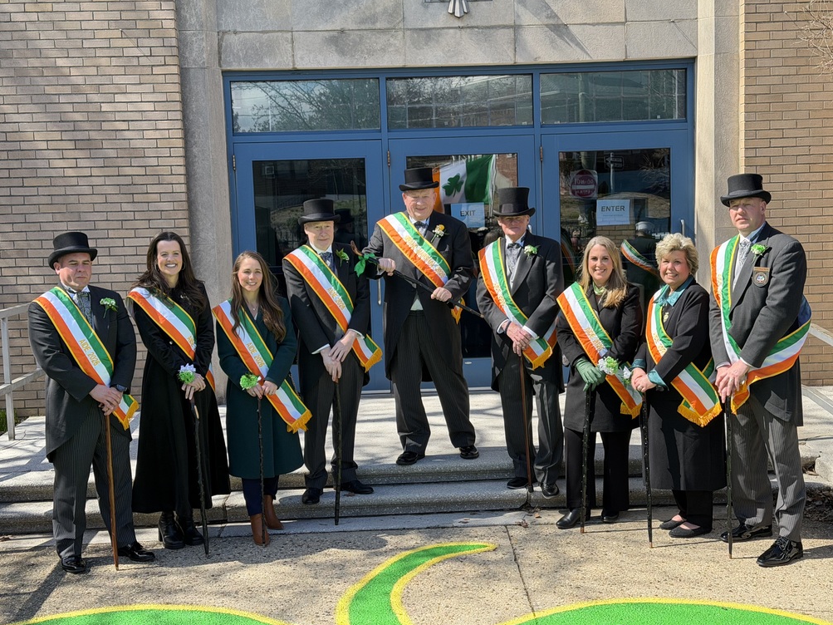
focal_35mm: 49
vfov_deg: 29.7
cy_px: 314
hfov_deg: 38.9
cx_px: 424
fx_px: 1179
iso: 80
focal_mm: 6.76
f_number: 1.78
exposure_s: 1/1575
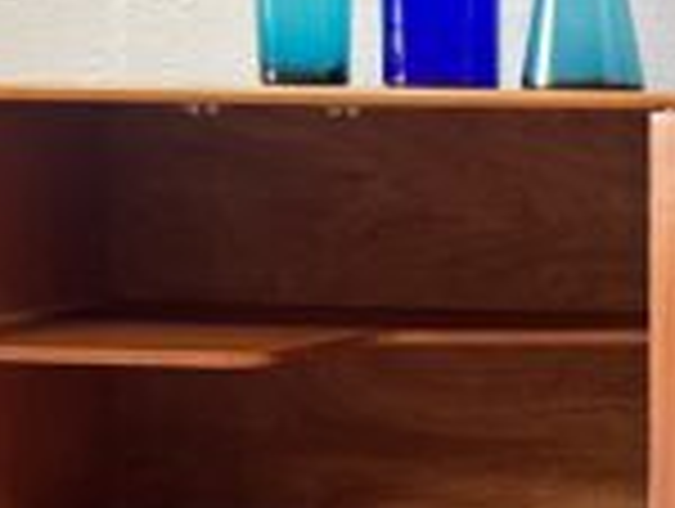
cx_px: 1080
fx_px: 2031
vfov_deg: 14.3
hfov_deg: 16.7
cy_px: 238
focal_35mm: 104
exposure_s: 1/60
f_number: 1.5
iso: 200
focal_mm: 5.7
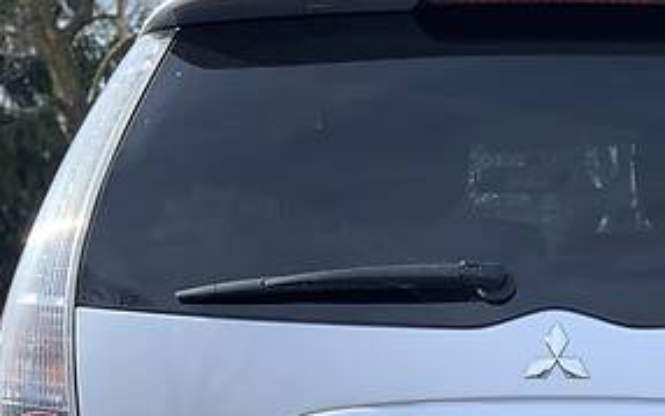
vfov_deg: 8.5
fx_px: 2792
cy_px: 395
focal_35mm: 154
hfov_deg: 13.5
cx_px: 593
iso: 16
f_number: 2.4
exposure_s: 1/452
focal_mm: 6
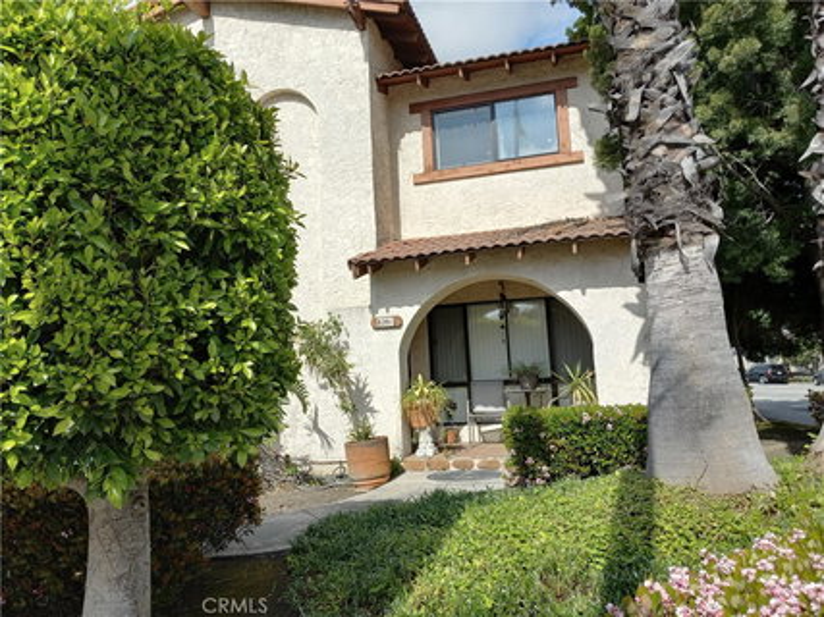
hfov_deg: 65.3
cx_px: 412
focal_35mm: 27
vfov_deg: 51.3
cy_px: 308
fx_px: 643
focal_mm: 3.94
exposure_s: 1/2088
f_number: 1.8
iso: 40
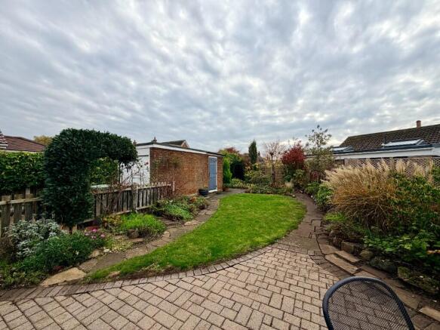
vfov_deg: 85.7
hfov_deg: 102.1
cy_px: 165
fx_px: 178
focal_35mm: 14
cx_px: 220
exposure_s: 1/770
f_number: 2.2
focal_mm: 2.22
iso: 32
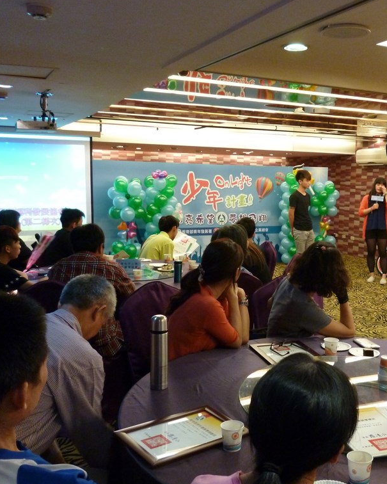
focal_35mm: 37
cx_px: 270
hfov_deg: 39.5
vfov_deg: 49.1
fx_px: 530
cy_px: 242
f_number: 3.1
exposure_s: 1/15
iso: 400
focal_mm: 5
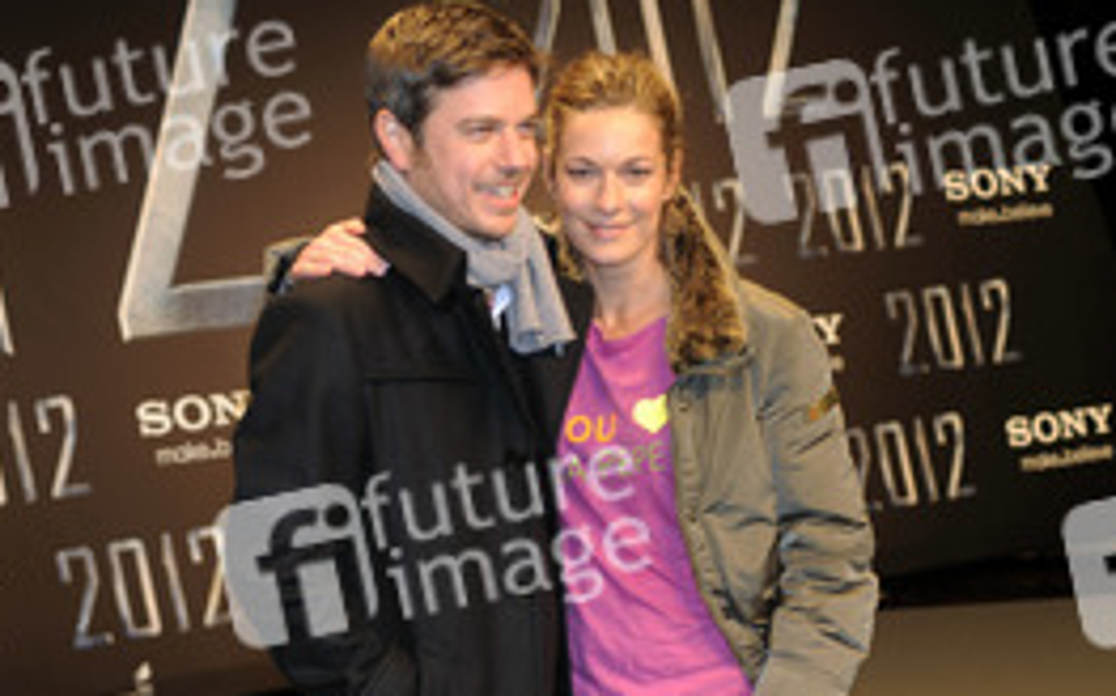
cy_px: 760
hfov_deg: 16.8
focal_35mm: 124
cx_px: 556
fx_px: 3769
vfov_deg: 10.4
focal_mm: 80
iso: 500
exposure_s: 1/125
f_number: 4.5
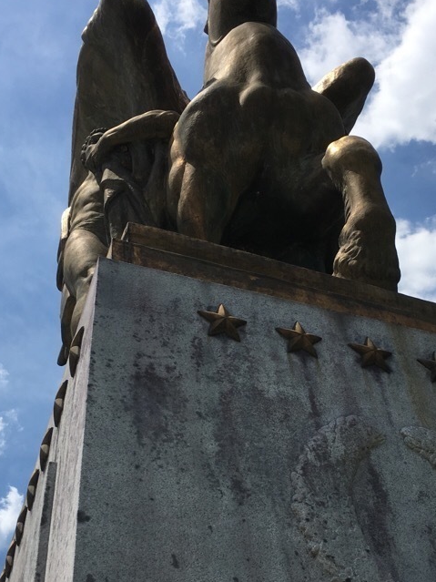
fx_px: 823
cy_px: 406
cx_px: 255
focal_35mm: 49
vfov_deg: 38.3
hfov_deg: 29.6
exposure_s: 1/2564
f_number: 2.2
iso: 25
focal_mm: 4.15
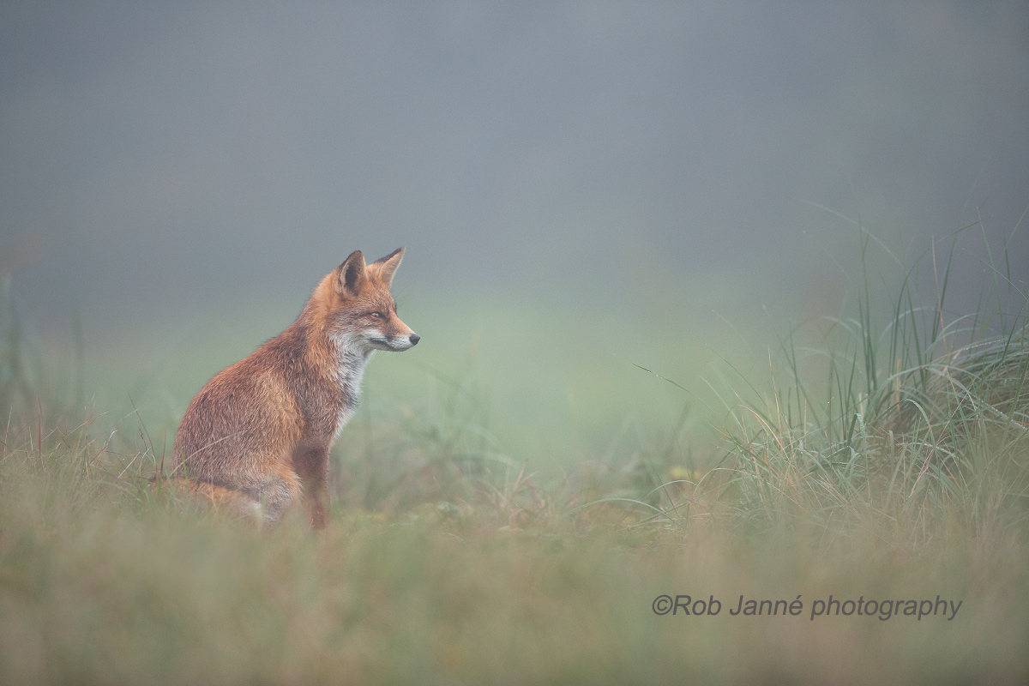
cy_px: 343
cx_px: 514
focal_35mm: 300
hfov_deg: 6.9
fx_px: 8574
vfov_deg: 4.6
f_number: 2.8
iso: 800
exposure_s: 1/5000
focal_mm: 300
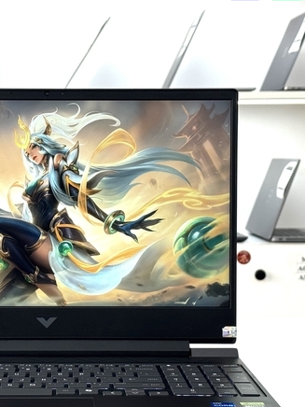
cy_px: 232
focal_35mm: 88
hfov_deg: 16.6
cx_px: 53
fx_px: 1034
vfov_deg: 22.2
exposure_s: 1/160
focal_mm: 6.76
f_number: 1.78
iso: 50
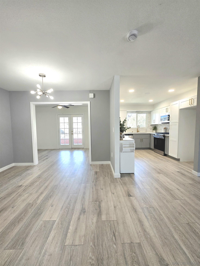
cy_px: 133
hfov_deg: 89.9
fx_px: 100
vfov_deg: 106.2
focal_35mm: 13
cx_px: 100
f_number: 2.2
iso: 50
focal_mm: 1.7
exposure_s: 1/60.2
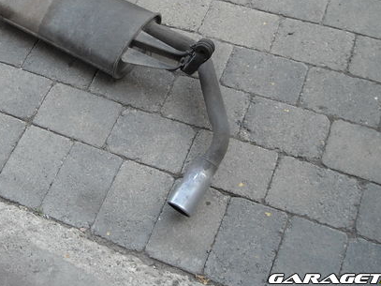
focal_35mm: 55
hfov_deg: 34.6
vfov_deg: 26.1
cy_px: 63
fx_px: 605
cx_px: 129
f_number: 2.8
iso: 64
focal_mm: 5.7
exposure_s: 1/96
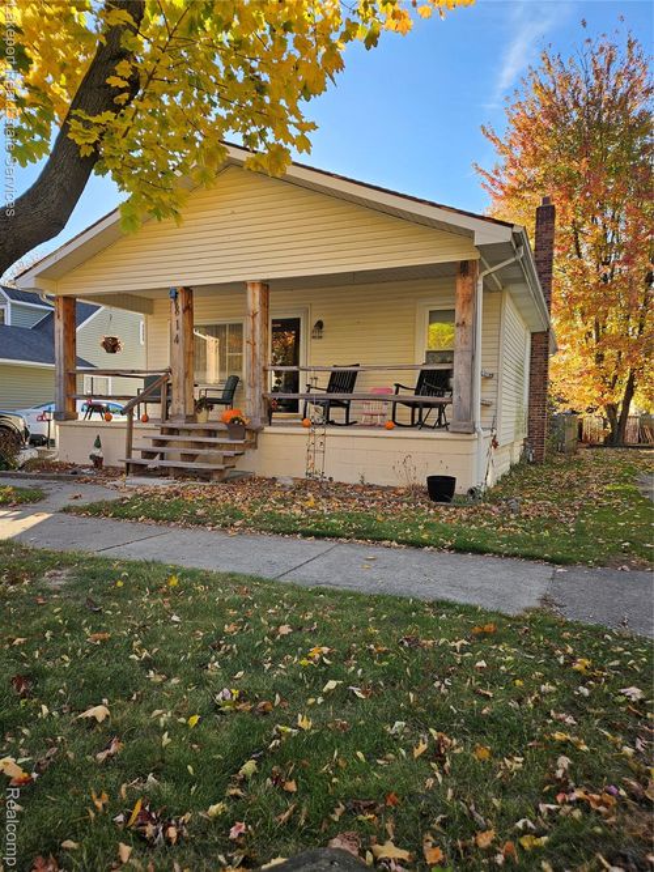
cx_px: 327
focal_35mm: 23
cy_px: 436
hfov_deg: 58.9
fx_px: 580
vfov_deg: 73.9
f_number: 1.8
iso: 25
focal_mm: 5.4
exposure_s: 1/387
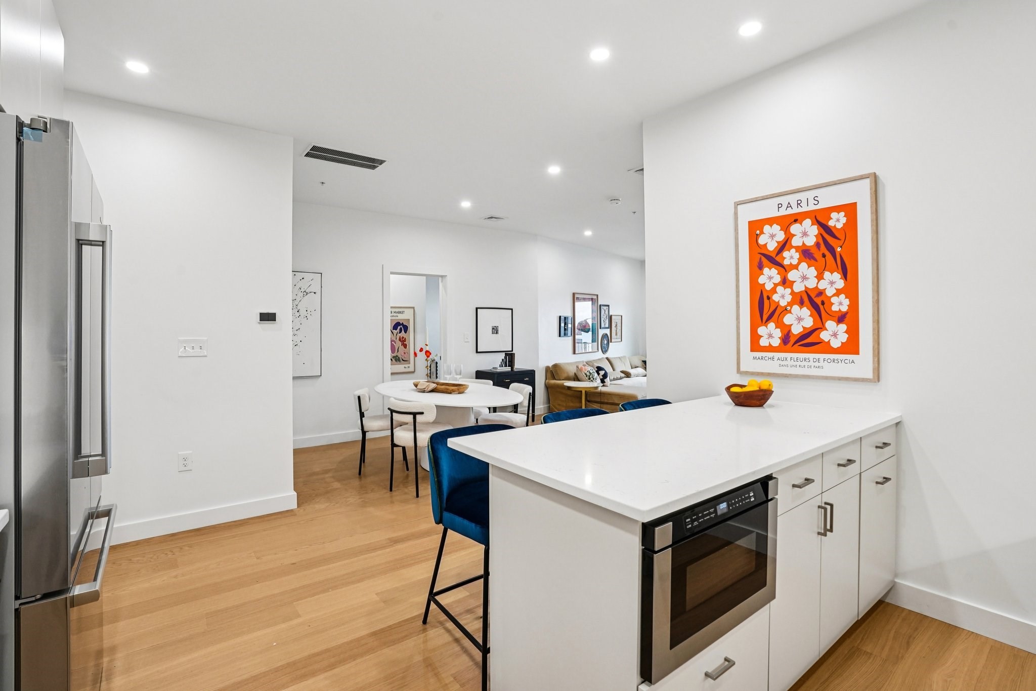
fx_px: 460
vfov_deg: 73.7
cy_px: 346
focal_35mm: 16
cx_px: 518
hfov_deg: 96.7
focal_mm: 16
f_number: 8
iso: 640
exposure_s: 1/30
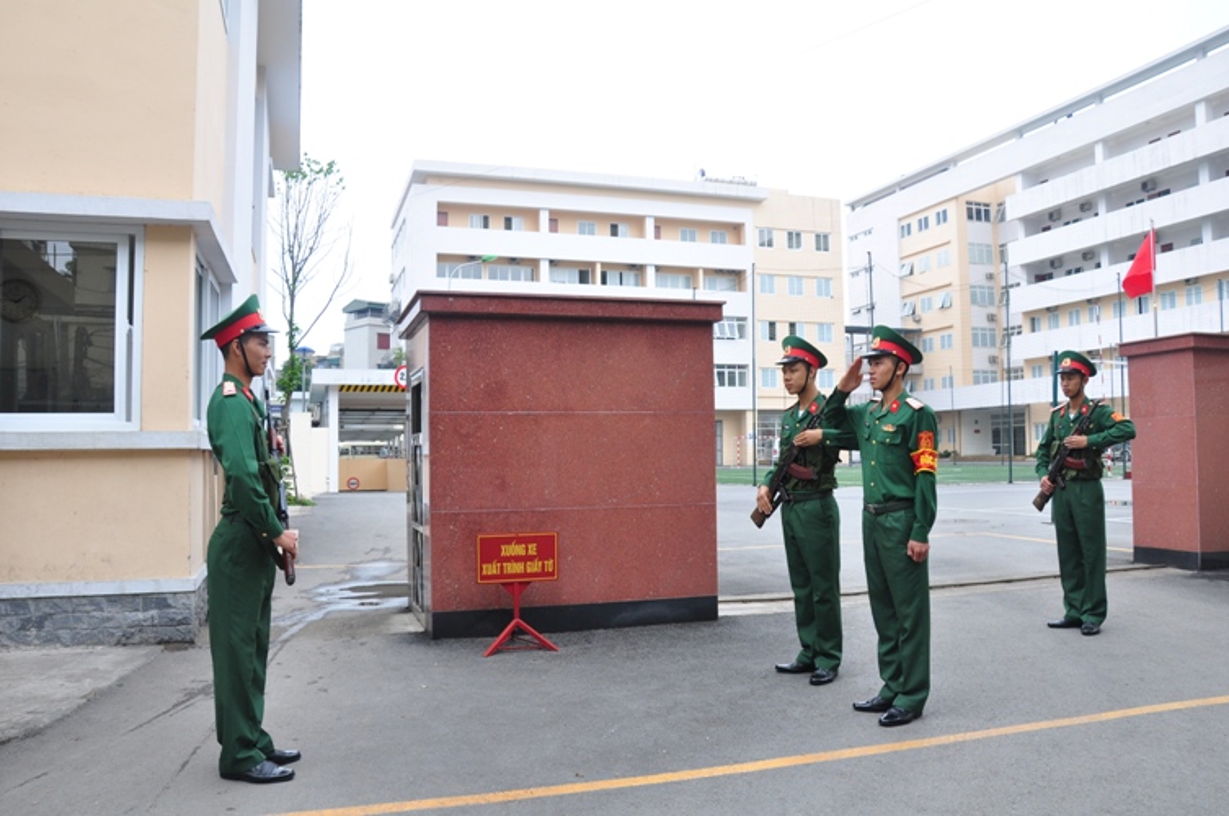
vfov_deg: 47.8
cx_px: 614
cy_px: 408
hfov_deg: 67.4
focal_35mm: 27
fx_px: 921
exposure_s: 1/125
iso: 320
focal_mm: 18
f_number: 8
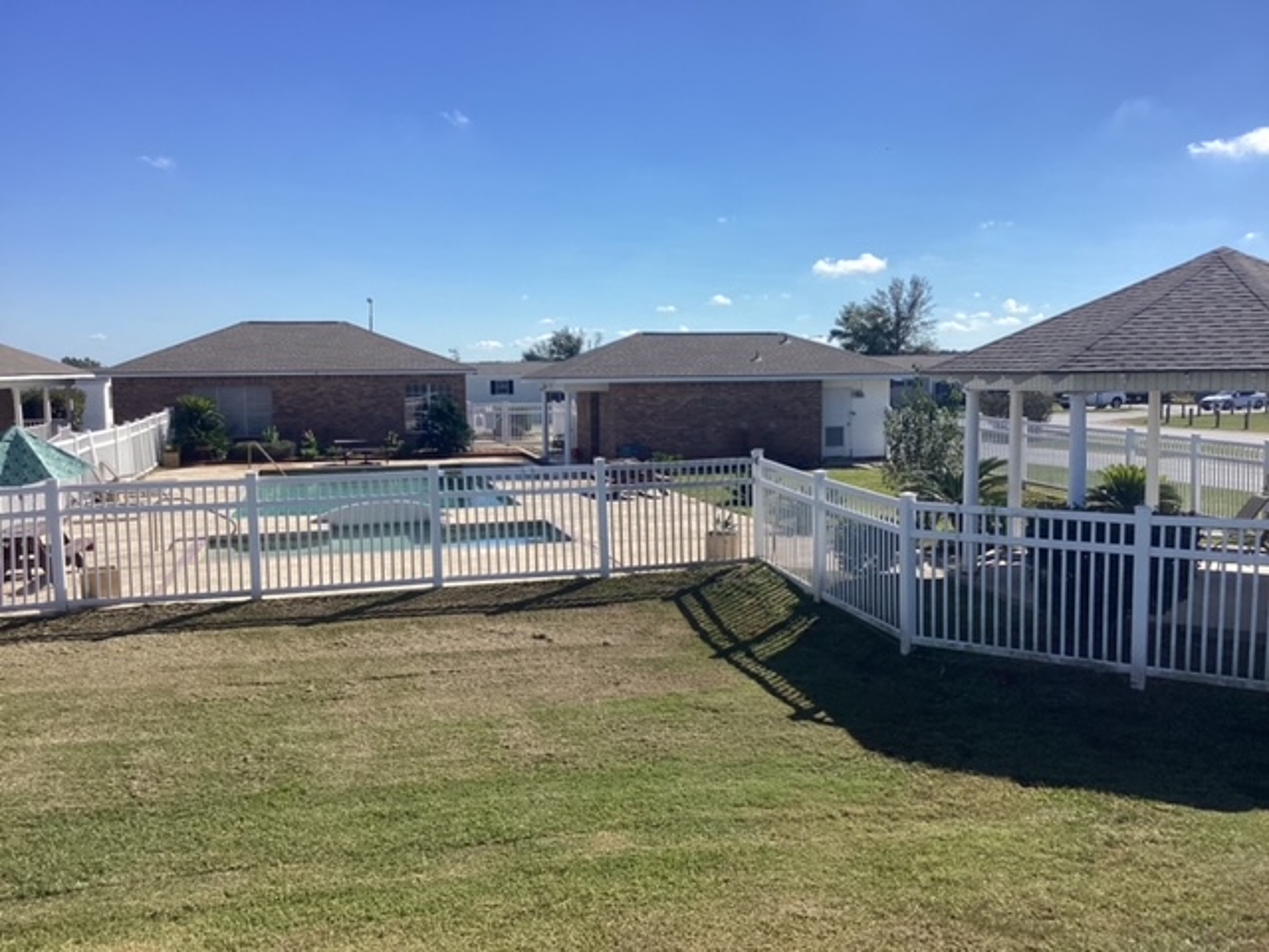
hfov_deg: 58.4
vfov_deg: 45.4
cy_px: 476
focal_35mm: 31
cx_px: 634
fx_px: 1136
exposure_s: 1/1773
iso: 25
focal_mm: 3.3
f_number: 2.4
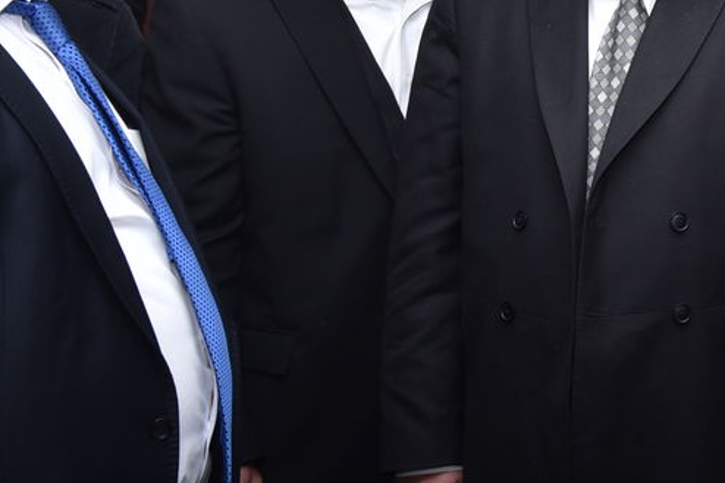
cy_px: 108
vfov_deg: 13.4
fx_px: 2053
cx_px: 897
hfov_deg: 18.8
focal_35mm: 102
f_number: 6.3
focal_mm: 36
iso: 400
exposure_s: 1/125
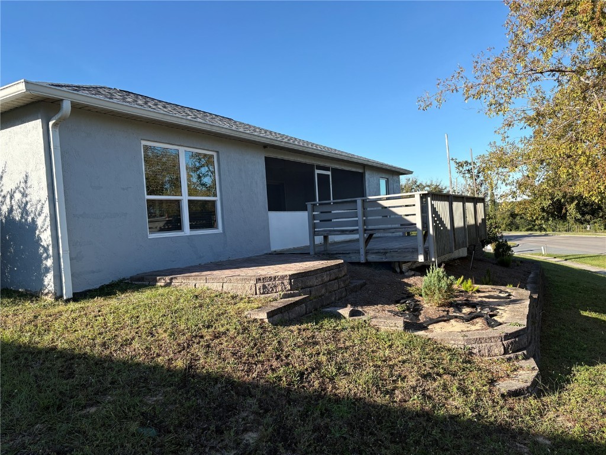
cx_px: 303
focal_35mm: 26
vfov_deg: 53.1
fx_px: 455
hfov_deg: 67.3
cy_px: 228
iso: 50
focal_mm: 5.96
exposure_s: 1/1484
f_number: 1.6
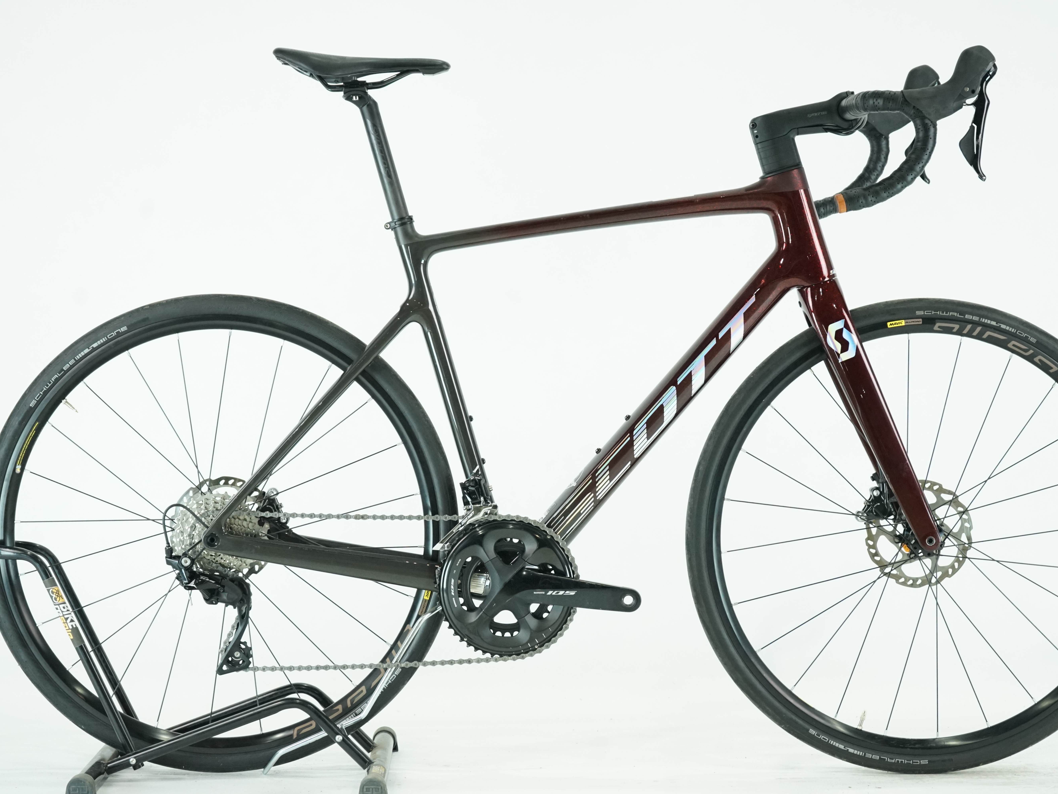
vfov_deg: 19.4
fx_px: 2323
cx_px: 567
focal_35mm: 76
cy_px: 397
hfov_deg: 25.7
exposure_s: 1/200
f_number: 5.6
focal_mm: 70
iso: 2500
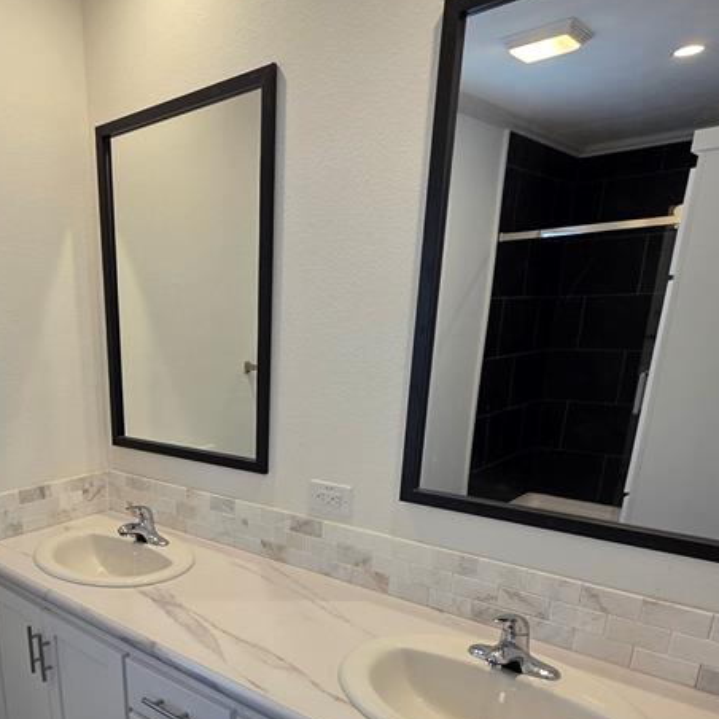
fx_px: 611
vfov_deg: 57.9
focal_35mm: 26
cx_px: 159
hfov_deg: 57.1
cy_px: 537
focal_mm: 2.2
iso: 125
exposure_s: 1/120
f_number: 1.9
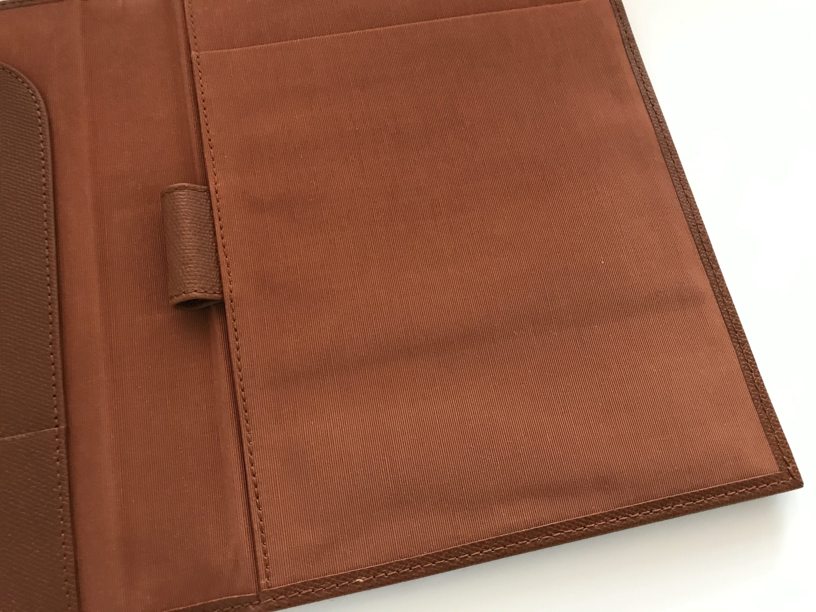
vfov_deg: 49.7
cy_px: 306
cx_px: 408
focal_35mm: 28
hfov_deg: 63.4
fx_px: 660
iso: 64
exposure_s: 1/17
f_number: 1.8
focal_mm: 3.99
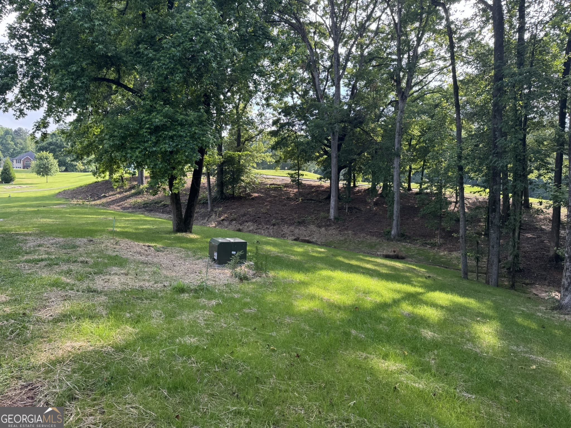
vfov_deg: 56.8
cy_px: 214
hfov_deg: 71.6
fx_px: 396
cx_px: 286
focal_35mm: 24
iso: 80
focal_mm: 6.76
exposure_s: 1/358
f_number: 1.78
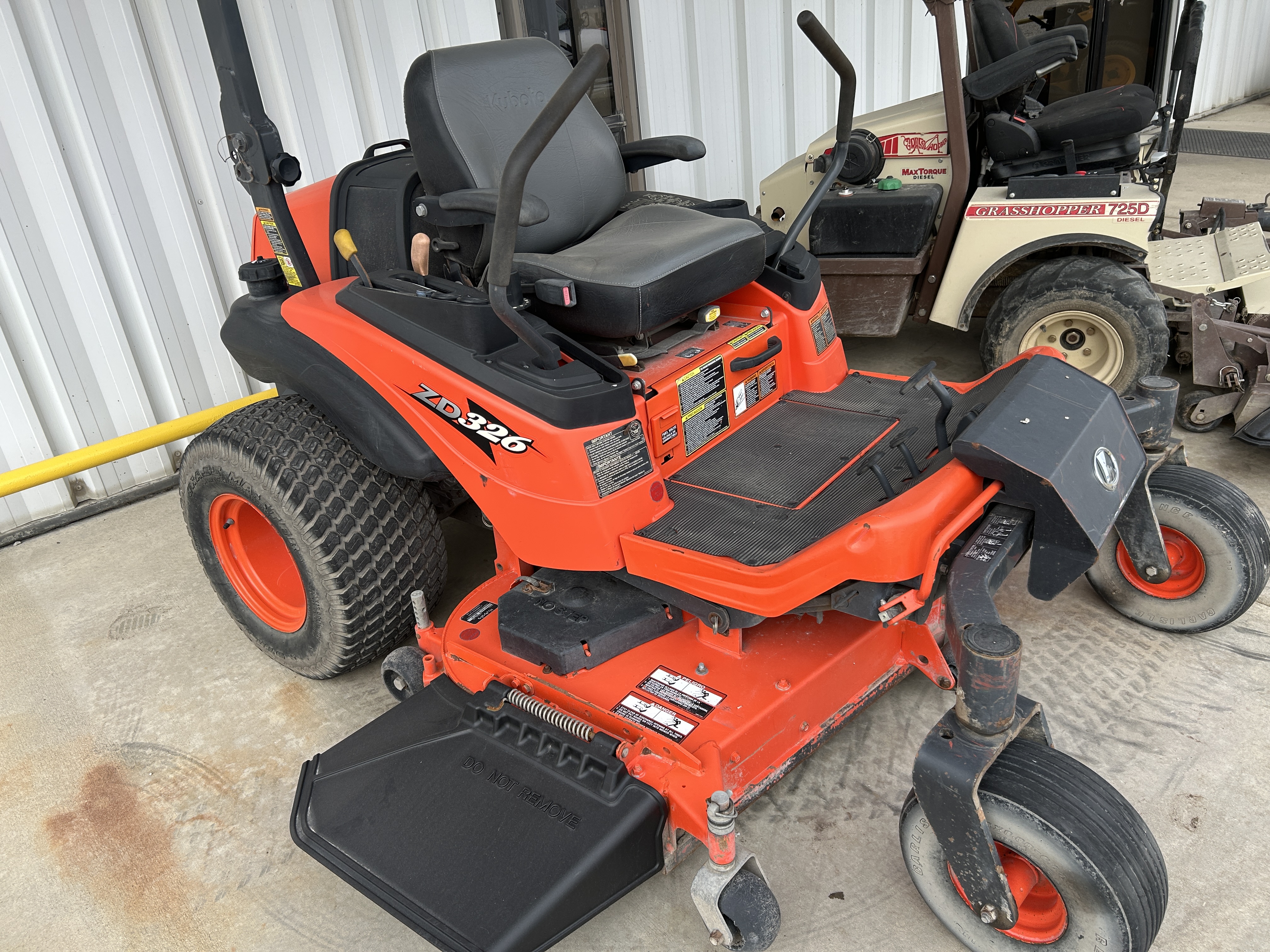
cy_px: 476
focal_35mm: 26
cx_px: 635
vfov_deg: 53.1
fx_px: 954
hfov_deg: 67.3
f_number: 1.5
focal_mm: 5.7
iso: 50
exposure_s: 1/753
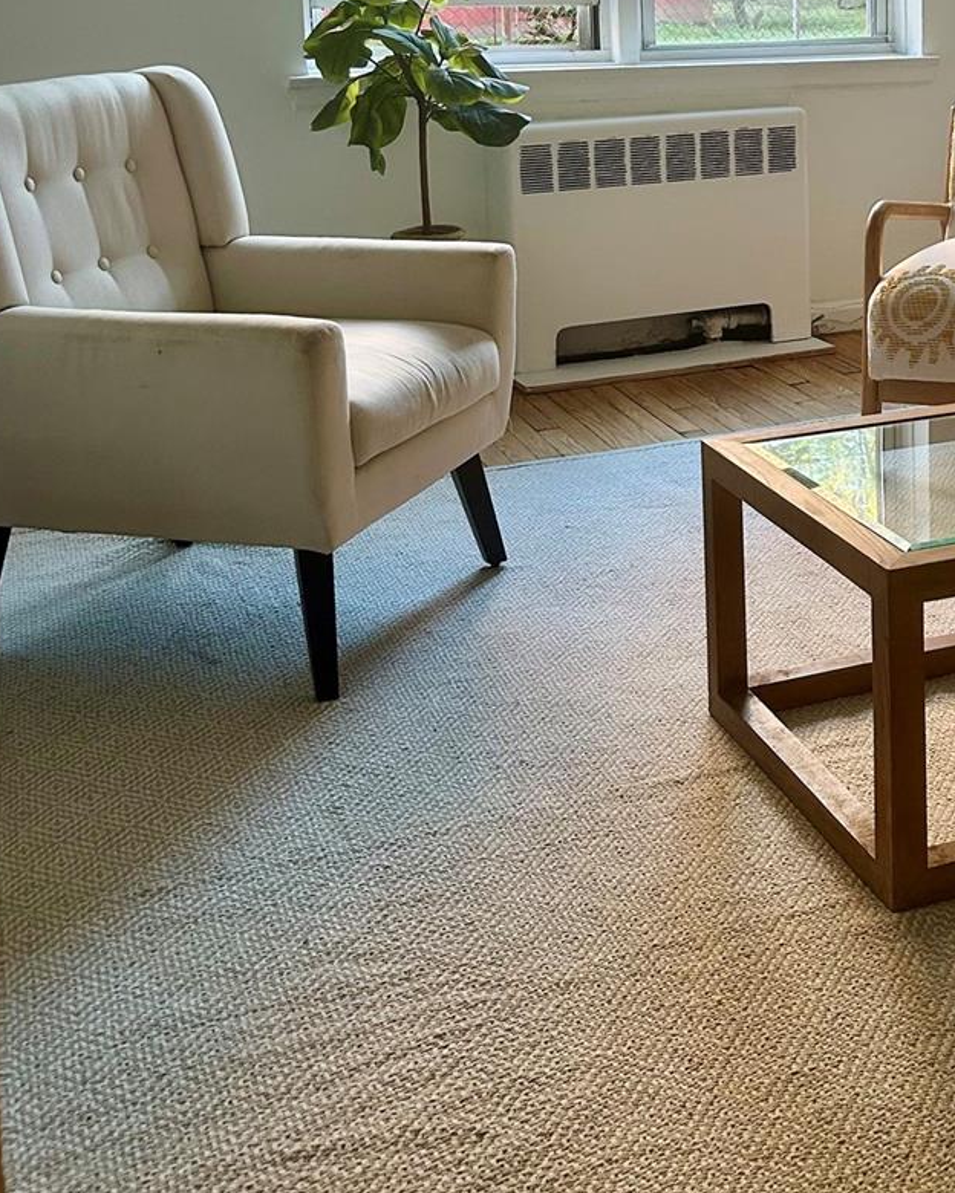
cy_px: 171
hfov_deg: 29.3
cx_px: 811
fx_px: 1767
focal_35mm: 50
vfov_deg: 35.6
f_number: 1.5
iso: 125
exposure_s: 1/94
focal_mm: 5.7
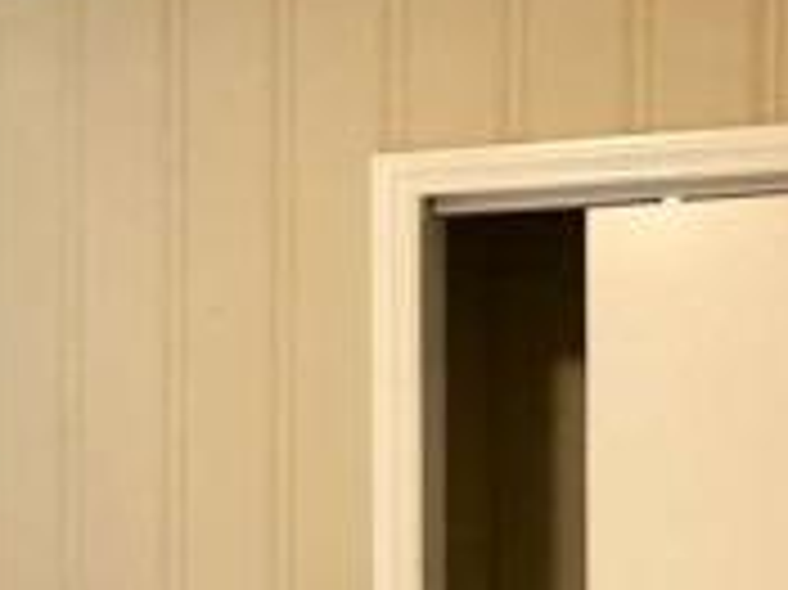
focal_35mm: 96
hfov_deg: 20.2
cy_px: 531
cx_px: 126
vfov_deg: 15.2
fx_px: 2184
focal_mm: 2.22
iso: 200
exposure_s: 1/60
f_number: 2.2
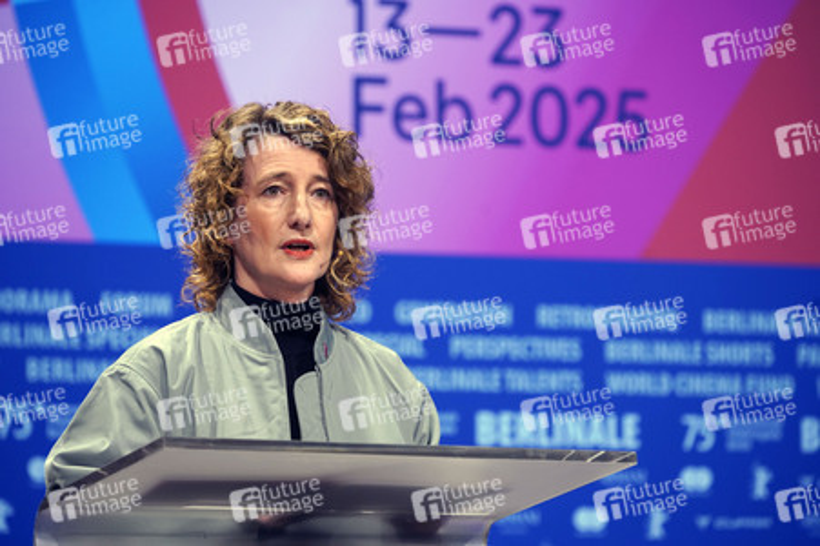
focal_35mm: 181
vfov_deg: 7.6
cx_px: 410
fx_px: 4120
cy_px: 273
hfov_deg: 11.4
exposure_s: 1/100
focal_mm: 181
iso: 2000
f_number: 5.6
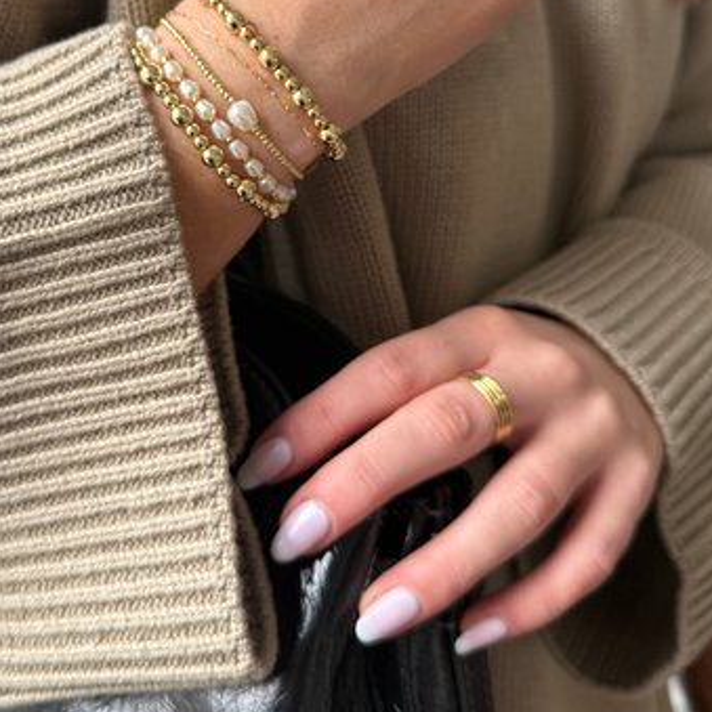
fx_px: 931
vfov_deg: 41.1
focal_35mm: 40
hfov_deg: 41.5
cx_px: 265
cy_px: 214
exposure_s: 1/121
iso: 200
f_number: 1.78
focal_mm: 6.76
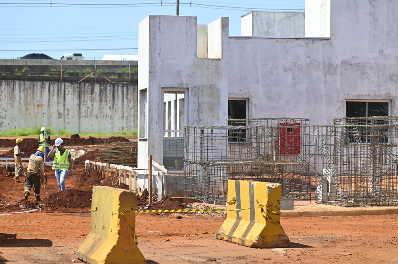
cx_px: 199
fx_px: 1491
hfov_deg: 15.2
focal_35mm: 135
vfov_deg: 10.1
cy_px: 132
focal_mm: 135
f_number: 5.6
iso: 250
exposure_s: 1/1250
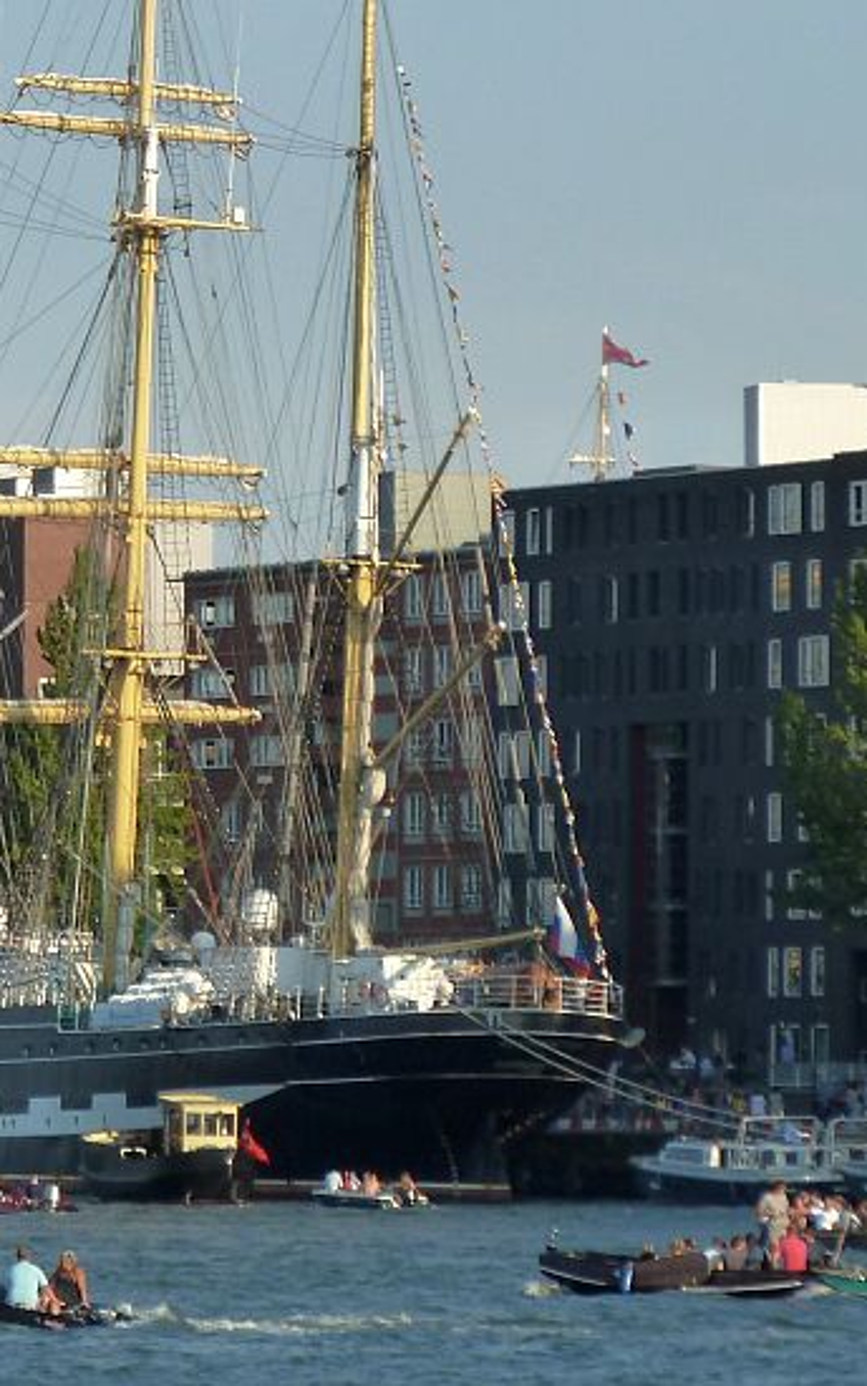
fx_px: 11789
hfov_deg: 4.2
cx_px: -244
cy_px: 423
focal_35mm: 312
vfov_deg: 6.7
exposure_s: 1/320
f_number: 4.5
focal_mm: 25.9
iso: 125
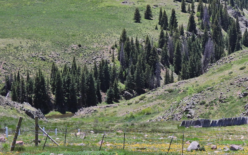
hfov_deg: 16.1
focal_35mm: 129
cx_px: 195
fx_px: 872
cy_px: 37
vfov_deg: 10.1
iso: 100
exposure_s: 1/800
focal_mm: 12.5
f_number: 3.5
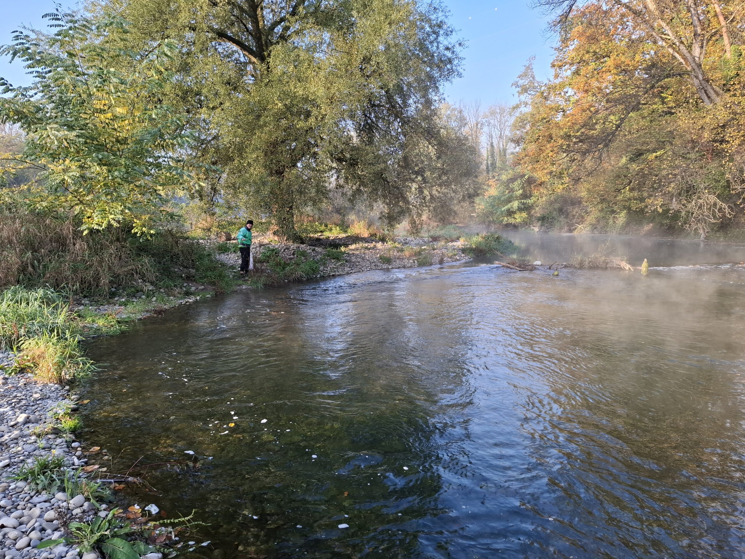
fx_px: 495
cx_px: 372
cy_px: 280
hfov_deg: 73.9
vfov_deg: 58.9
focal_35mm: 23
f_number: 1.8
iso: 50
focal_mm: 5.54
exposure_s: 1/262
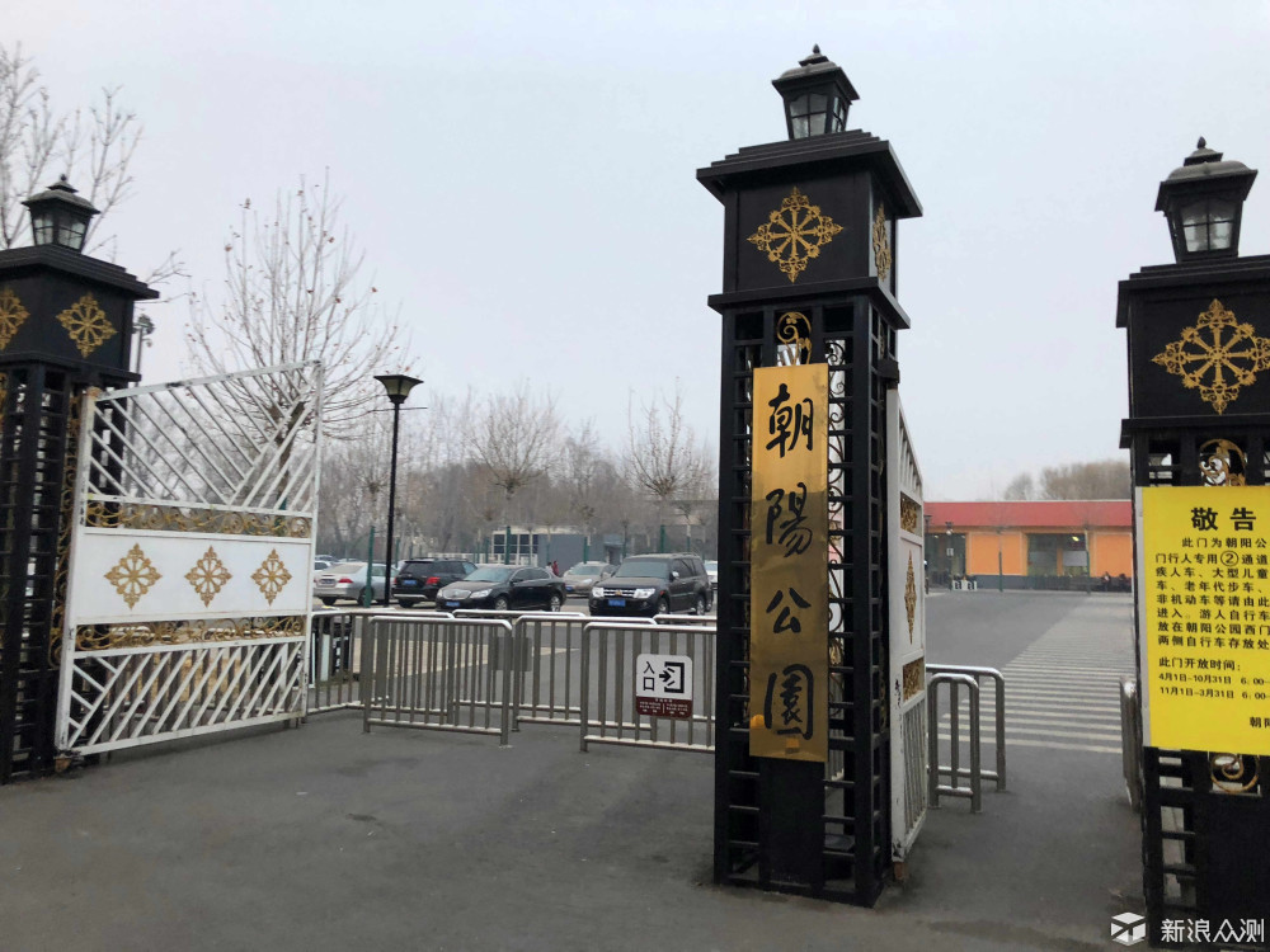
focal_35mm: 29
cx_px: 635
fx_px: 1064
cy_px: 476
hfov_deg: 61.7
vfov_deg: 48.2
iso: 32
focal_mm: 3.99
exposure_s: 1/25
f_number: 1.8
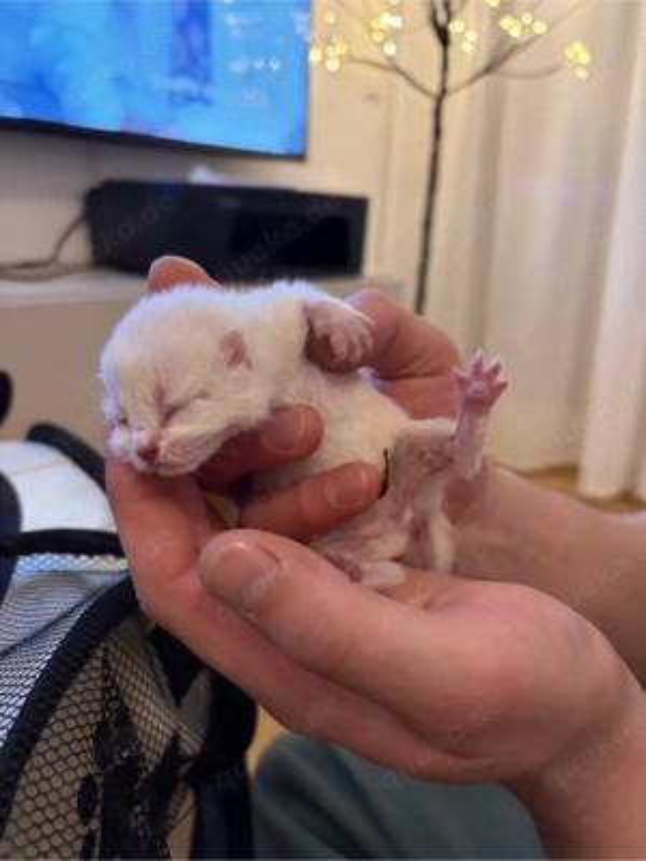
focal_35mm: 26
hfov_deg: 53.1
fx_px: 647
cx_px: 323
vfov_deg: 67.3
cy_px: 430
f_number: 1.6
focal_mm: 5.96
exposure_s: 1/60
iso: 500
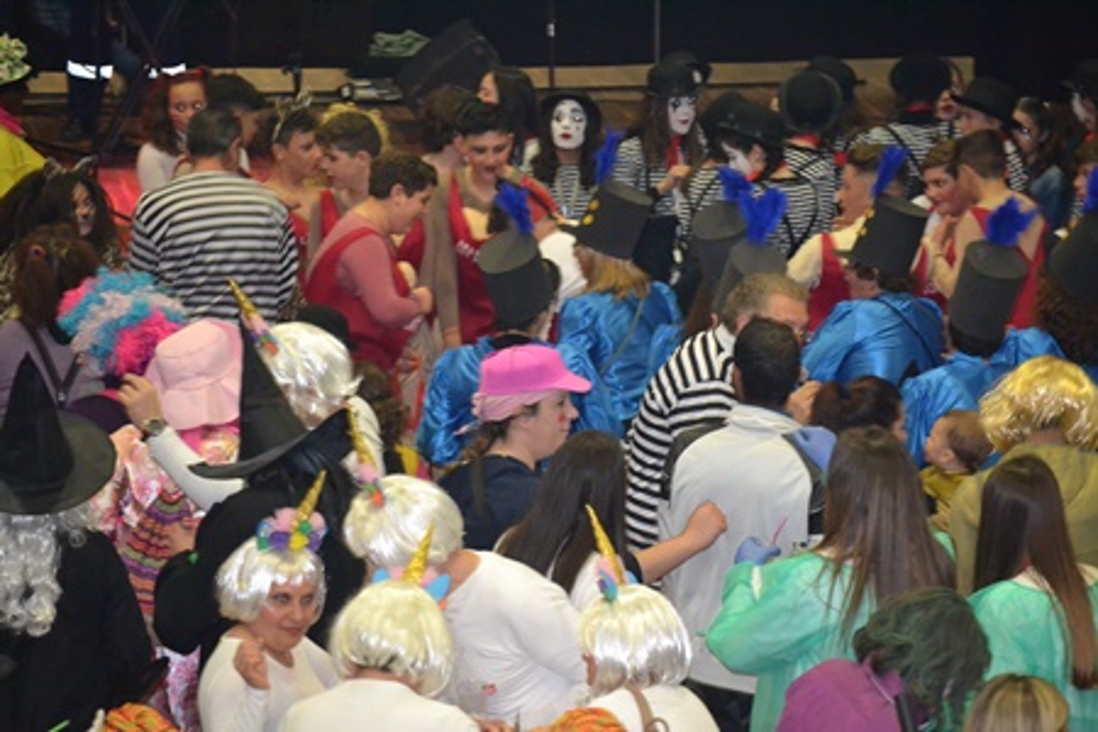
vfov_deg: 7.6
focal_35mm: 180
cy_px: 366
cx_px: 549
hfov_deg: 11.4
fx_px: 5490
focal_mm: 120
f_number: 4.8
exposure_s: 1/60
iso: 3200
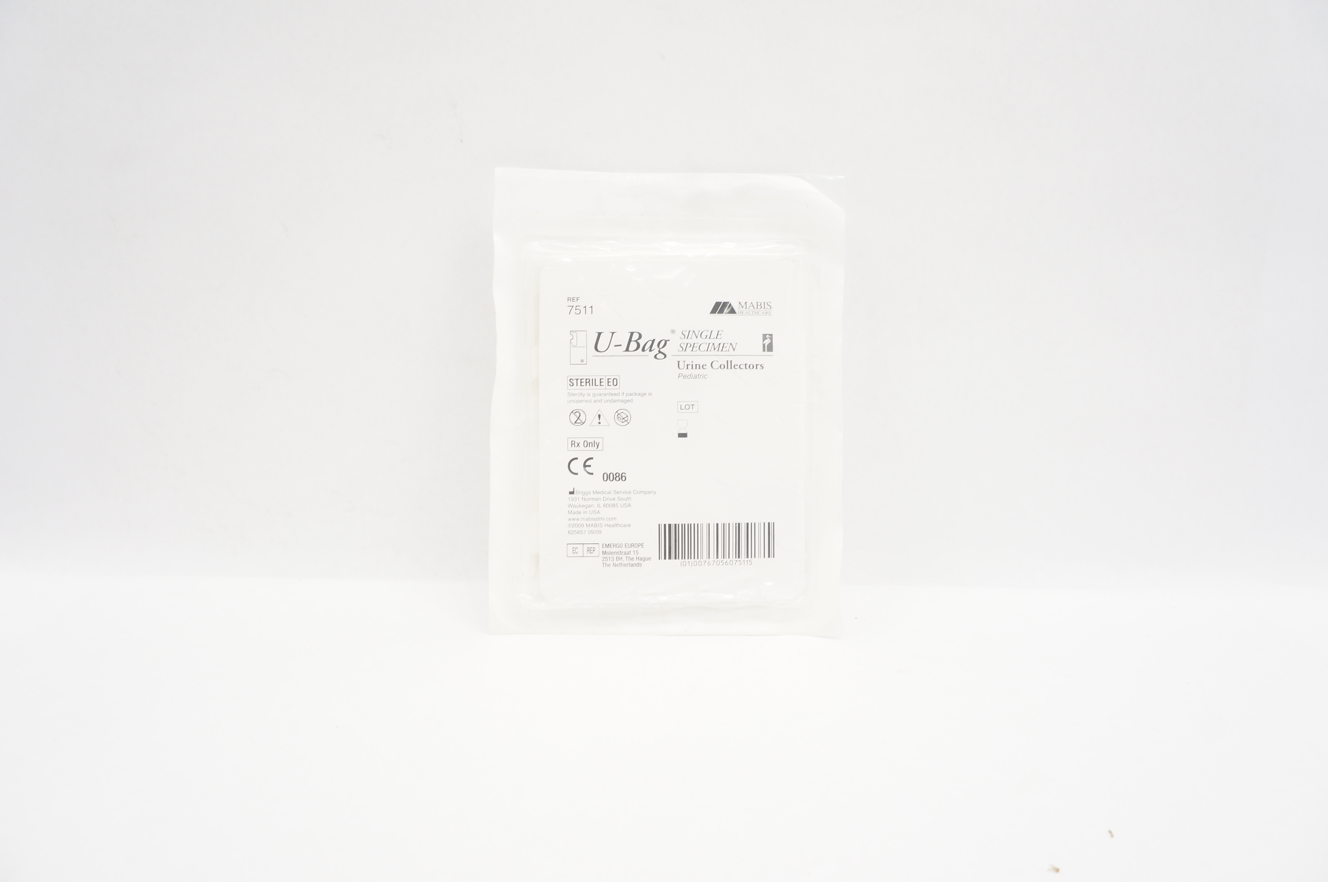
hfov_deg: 67.4
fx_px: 995
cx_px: 664
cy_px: 441
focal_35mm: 27
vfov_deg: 47.8
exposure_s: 1/40
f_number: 6.3
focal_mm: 18
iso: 400
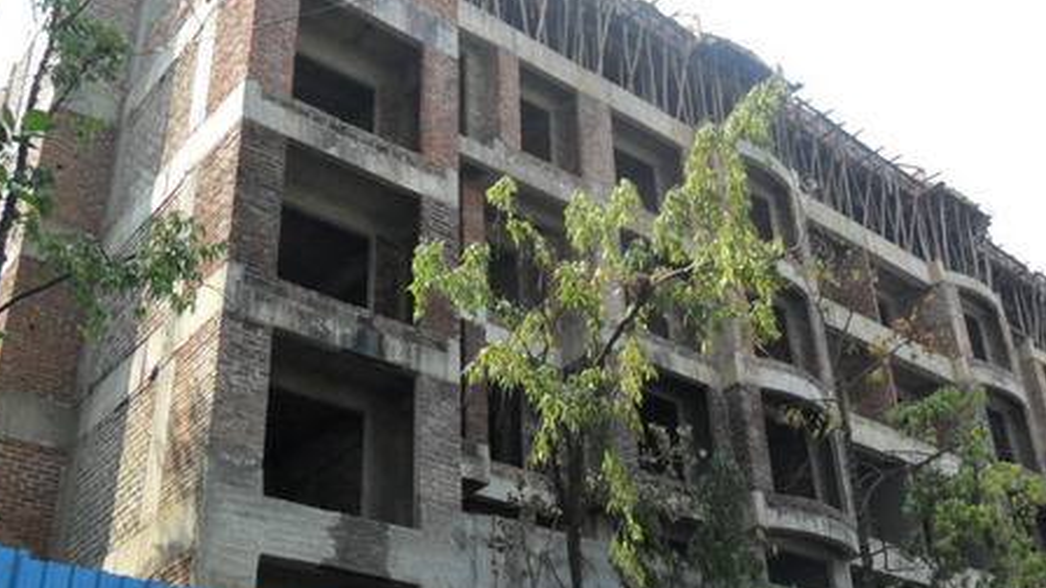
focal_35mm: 42
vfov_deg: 28.3
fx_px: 1165
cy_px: 355
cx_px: 637
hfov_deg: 48.0
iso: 100
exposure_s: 1/250
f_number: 3.5
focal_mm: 4.9
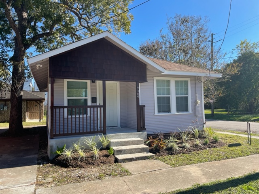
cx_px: 130
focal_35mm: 26
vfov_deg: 53.1
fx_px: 195
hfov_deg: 67.3
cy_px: 97
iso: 32
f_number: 1.6
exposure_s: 1/1984
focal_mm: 4.2
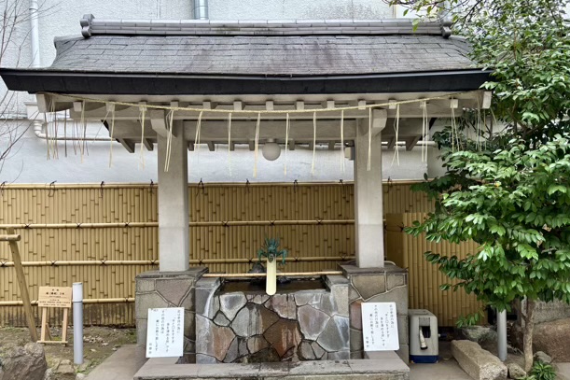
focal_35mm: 31
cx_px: 296
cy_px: 214
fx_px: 491
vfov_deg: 42.2
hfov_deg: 60.3
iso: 40
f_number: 1.6
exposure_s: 1/121
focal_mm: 5.96
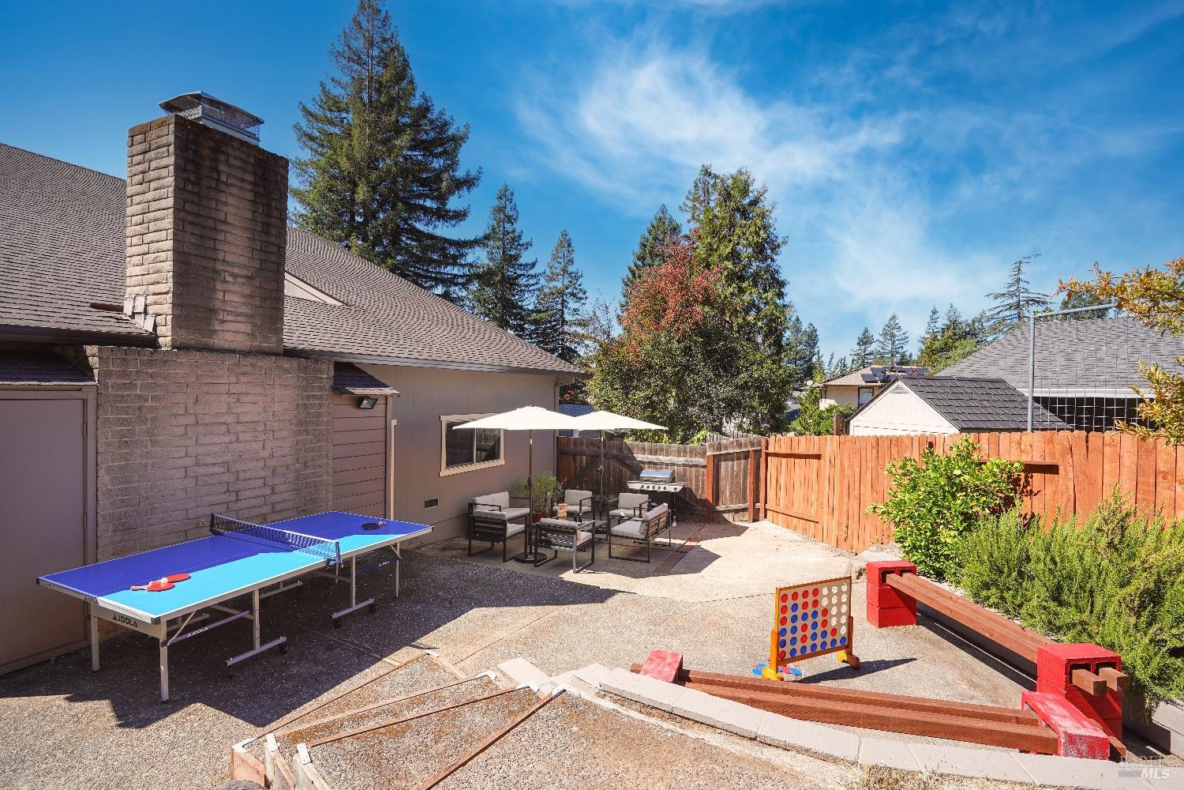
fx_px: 559
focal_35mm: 17
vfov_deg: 70.4
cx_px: 592
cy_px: 395
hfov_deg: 93.3
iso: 200
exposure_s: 1/200
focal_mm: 17
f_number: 8
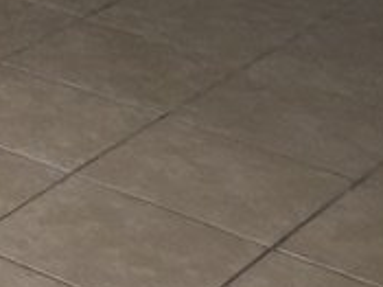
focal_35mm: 164
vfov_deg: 8.3
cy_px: -386
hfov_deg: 10.1
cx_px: -602
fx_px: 1813
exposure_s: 1/26
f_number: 1.8
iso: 40
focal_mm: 3.99
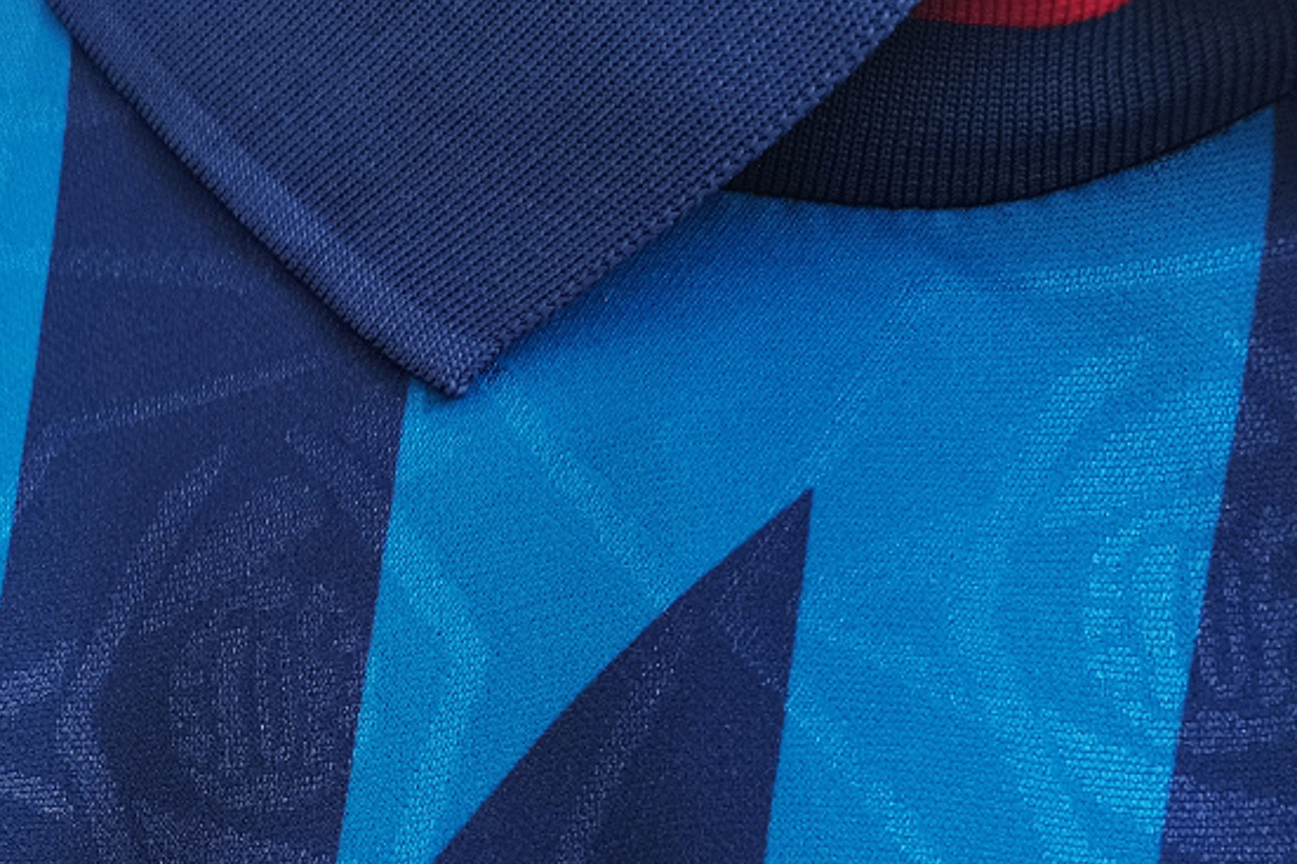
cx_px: 47
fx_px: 1909
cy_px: 925
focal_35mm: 53
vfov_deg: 24.0
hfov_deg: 34.6
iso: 250
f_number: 1.8
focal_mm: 5.58
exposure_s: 1/50
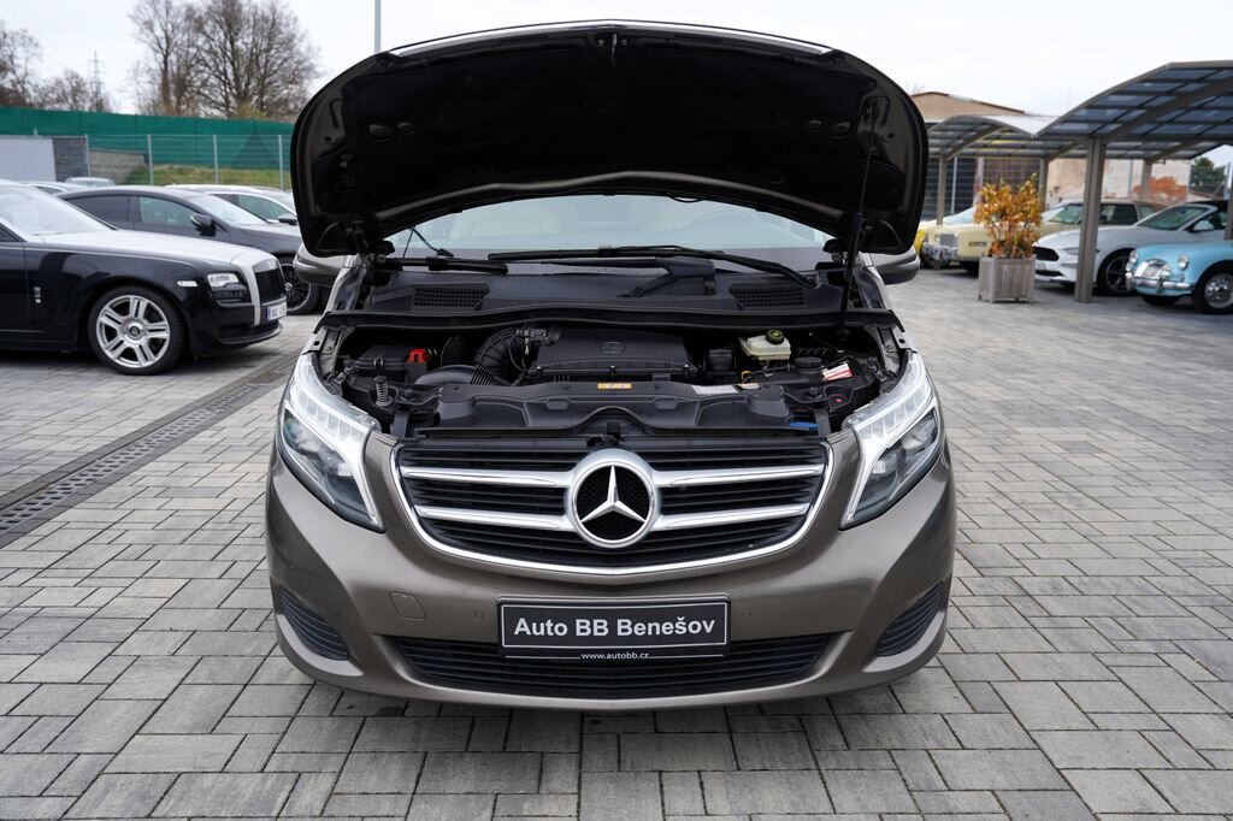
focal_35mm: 31
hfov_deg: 60.3
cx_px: 616
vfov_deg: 42.3
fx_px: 1061
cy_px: 410
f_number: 4
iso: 100
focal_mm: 31
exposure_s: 1/80
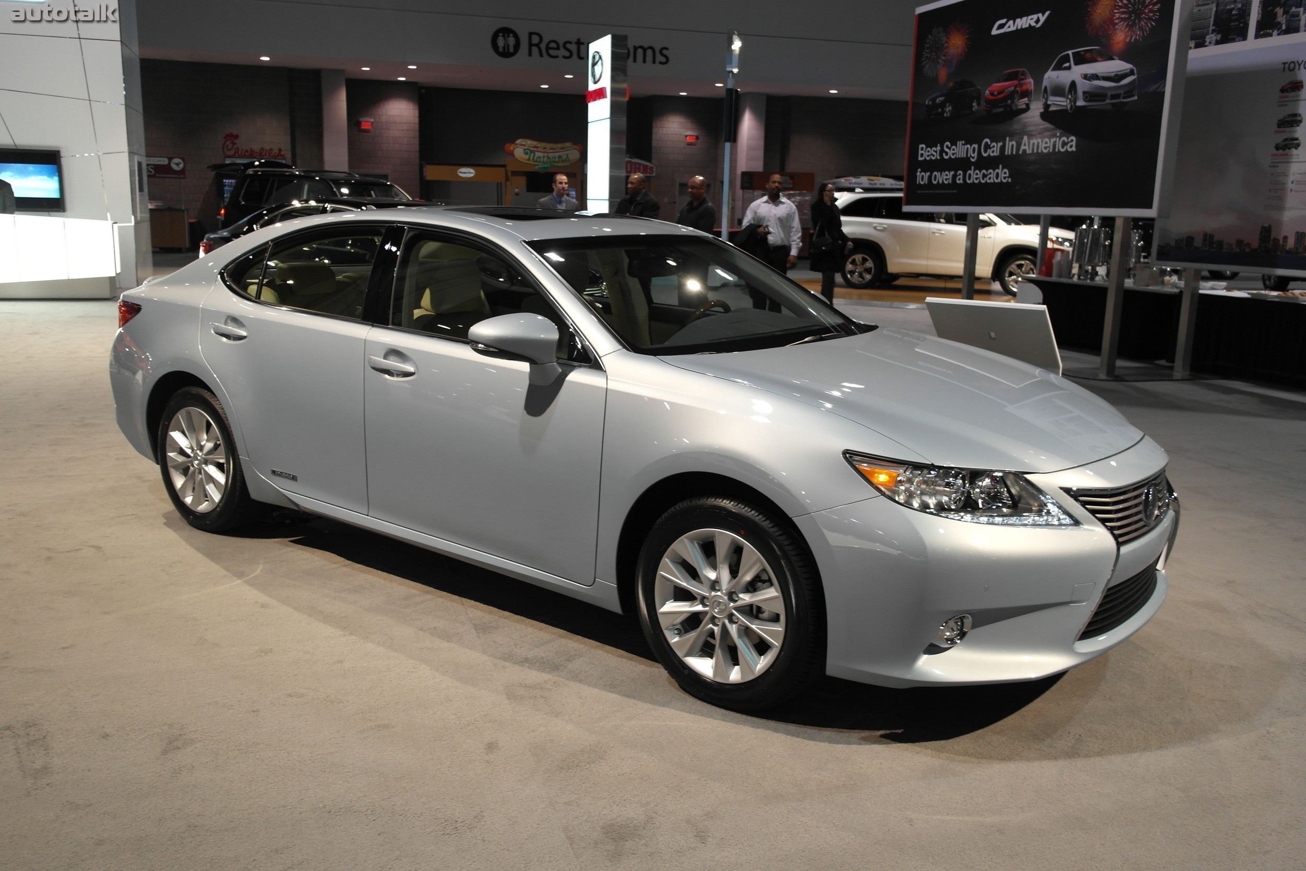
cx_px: 653
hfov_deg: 61.9
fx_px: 1088
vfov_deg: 43.6
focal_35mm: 30
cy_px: 436
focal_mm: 20
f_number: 3.5
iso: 400
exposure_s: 1/60
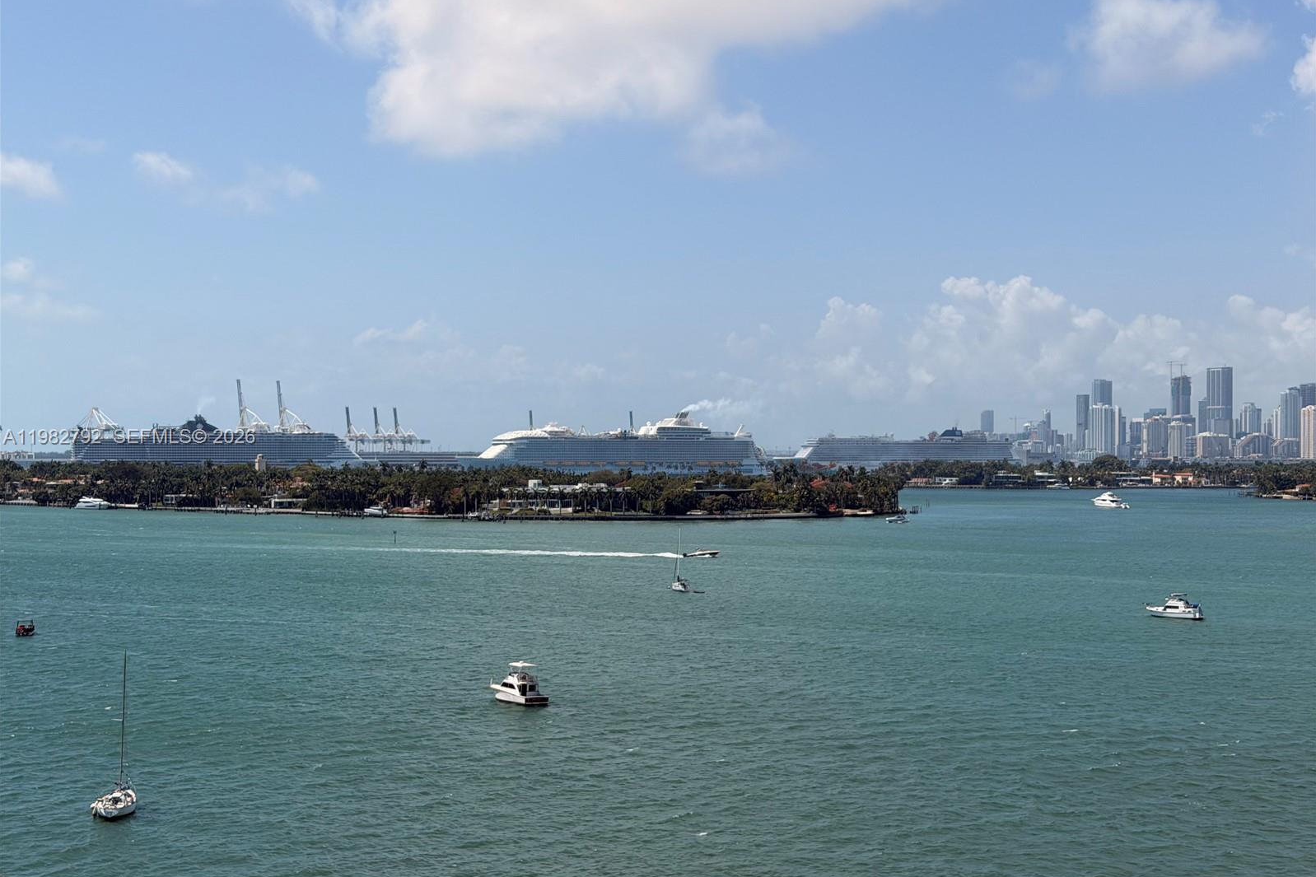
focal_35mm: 50
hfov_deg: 39.6
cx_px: 658
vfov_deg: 27.0
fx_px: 1827
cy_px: 438
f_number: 1.78
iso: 80
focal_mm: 6.76
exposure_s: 1/11364
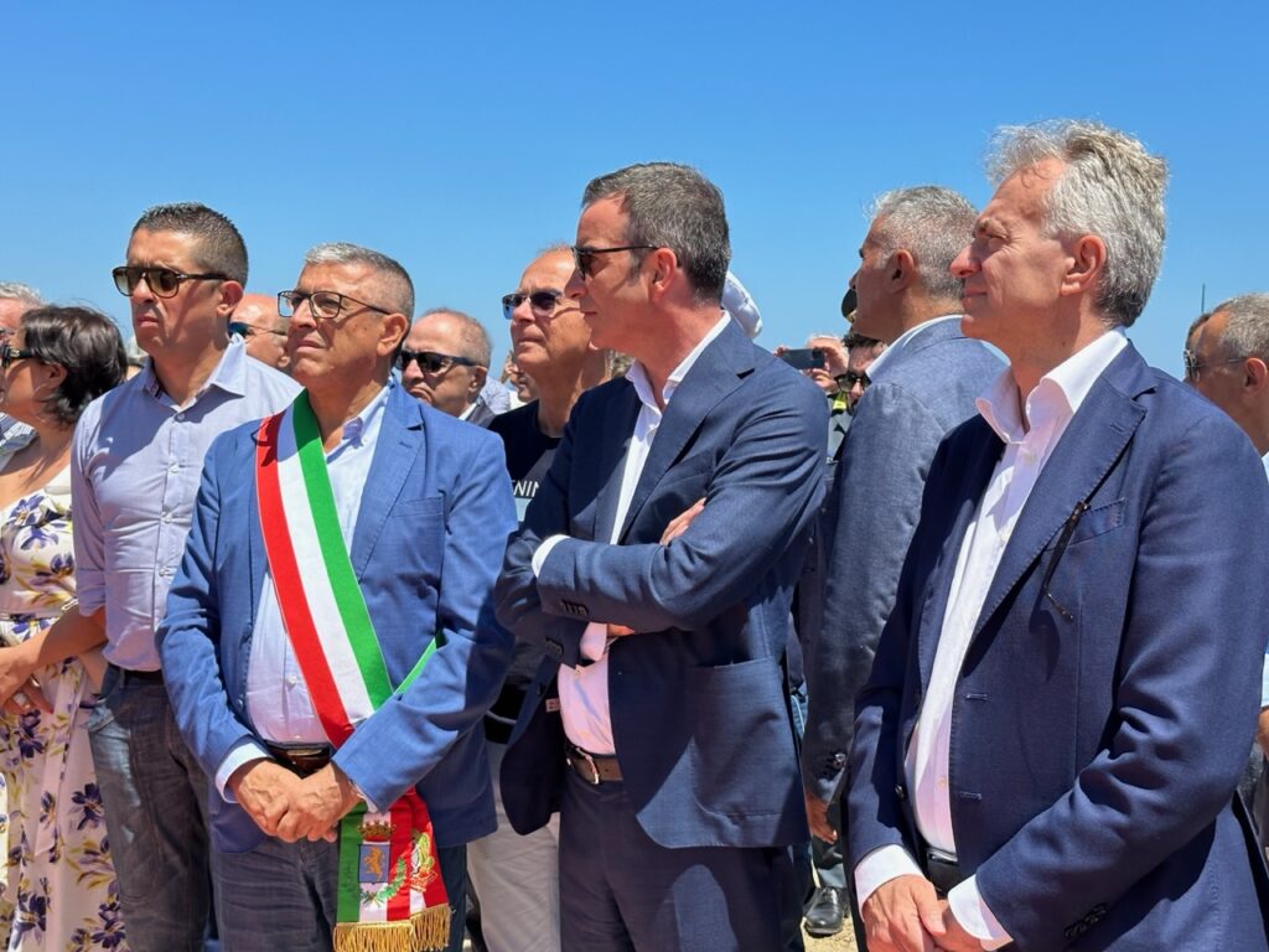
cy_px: 476
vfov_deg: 30.3
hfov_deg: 39.7
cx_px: 634
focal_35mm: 48
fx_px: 1760
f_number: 1.78
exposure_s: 1/2890
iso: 64
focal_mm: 6.86
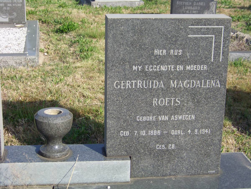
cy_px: 94
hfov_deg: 27.8
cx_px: 126
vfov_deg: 21.0
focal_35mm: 70
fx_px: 508
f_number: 3.2
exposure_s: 1/500
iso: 64
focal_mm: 11.7
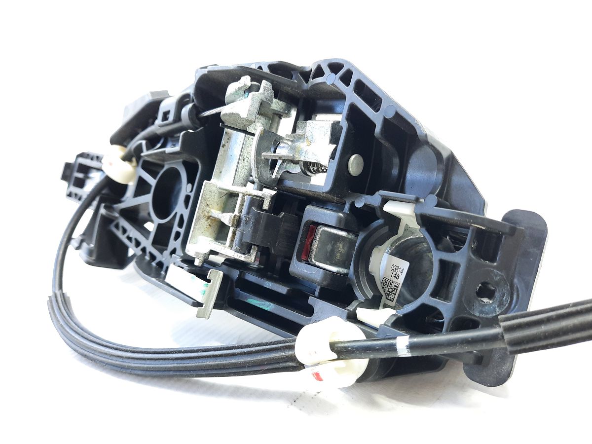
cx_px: 296
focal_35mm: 25
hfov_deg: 69.4
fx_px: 428
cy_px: 222
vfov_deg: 54.9
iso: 250
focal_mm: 4.6
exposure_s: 1/33
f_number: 2
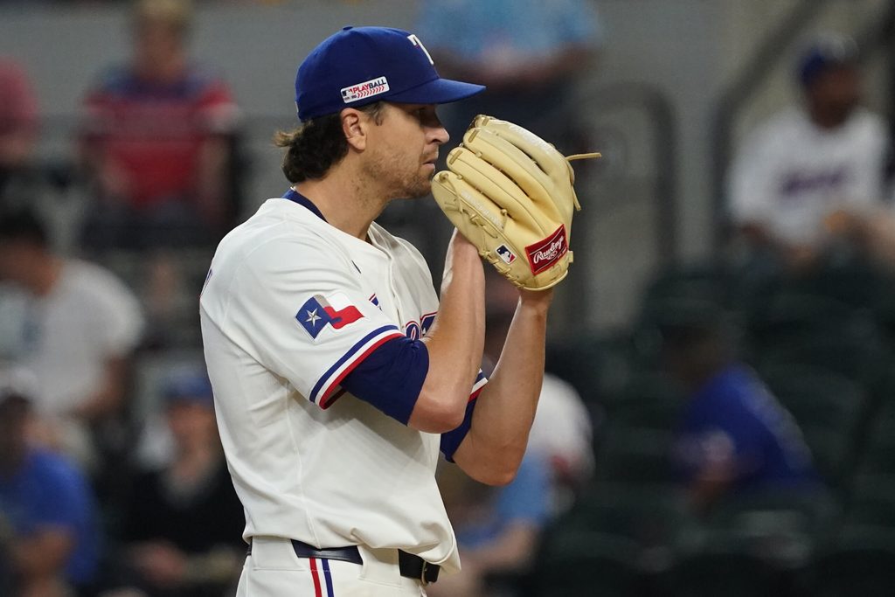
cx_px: 448
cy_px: 298
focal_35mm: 900
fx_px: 22377
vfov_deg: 1.5
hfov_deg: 2.3
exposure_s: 1/2000
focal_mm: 600
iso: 6400
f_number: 6.3
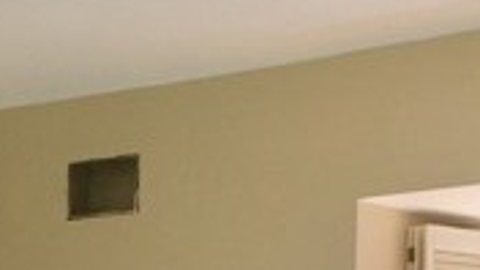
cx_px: 90
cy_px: 548
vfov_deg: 9.8
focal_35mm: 115
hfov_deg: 18.4
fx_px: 1464
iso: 32
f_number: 2.2
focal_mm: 4.15
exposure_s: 1/153
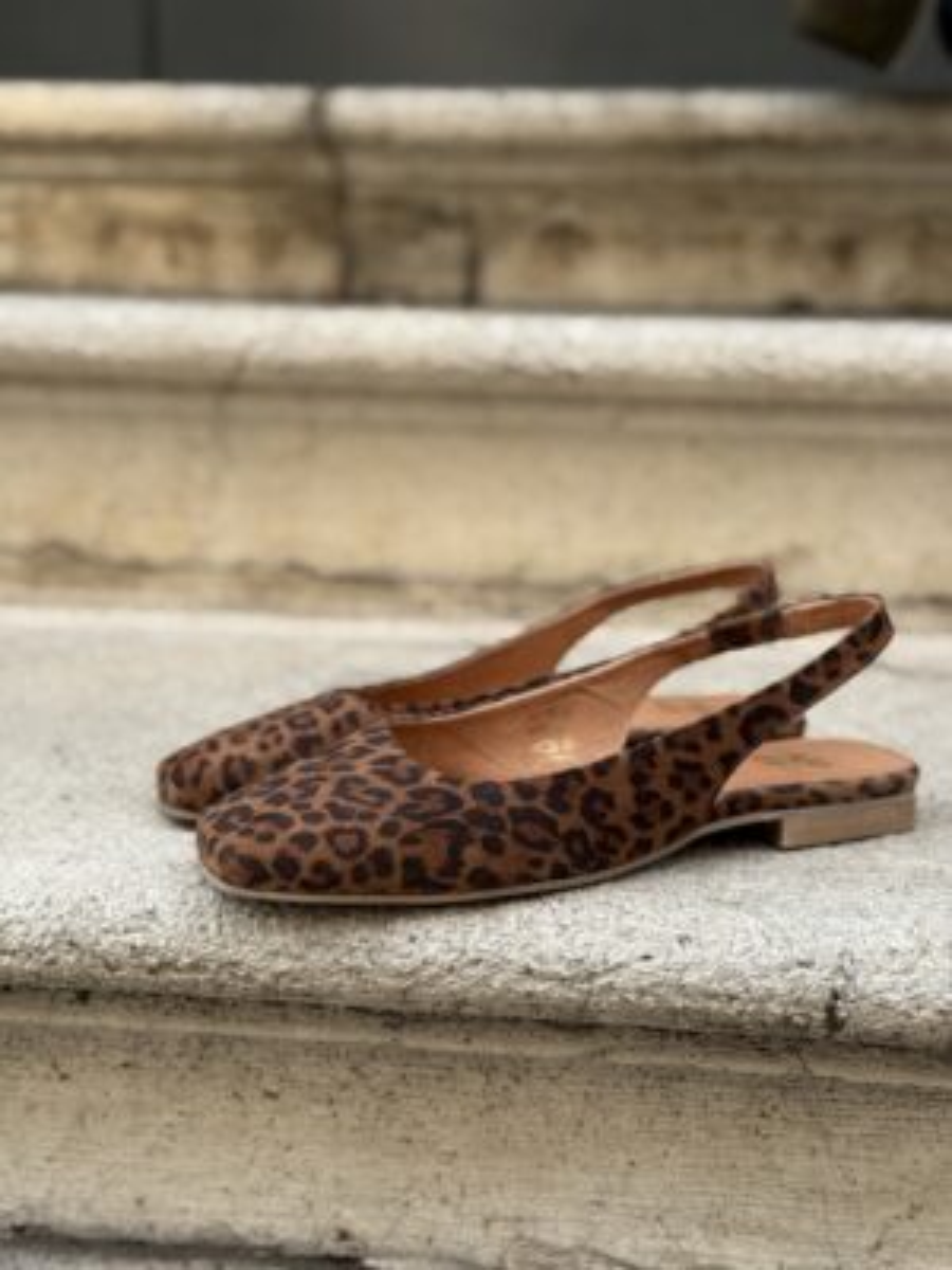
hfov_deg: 30.3
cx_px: 476
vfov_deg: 39.7
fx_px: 1760
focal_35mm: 48
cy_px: 635
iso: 80
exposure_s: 1/1085
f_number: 1.78
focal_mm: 6.76
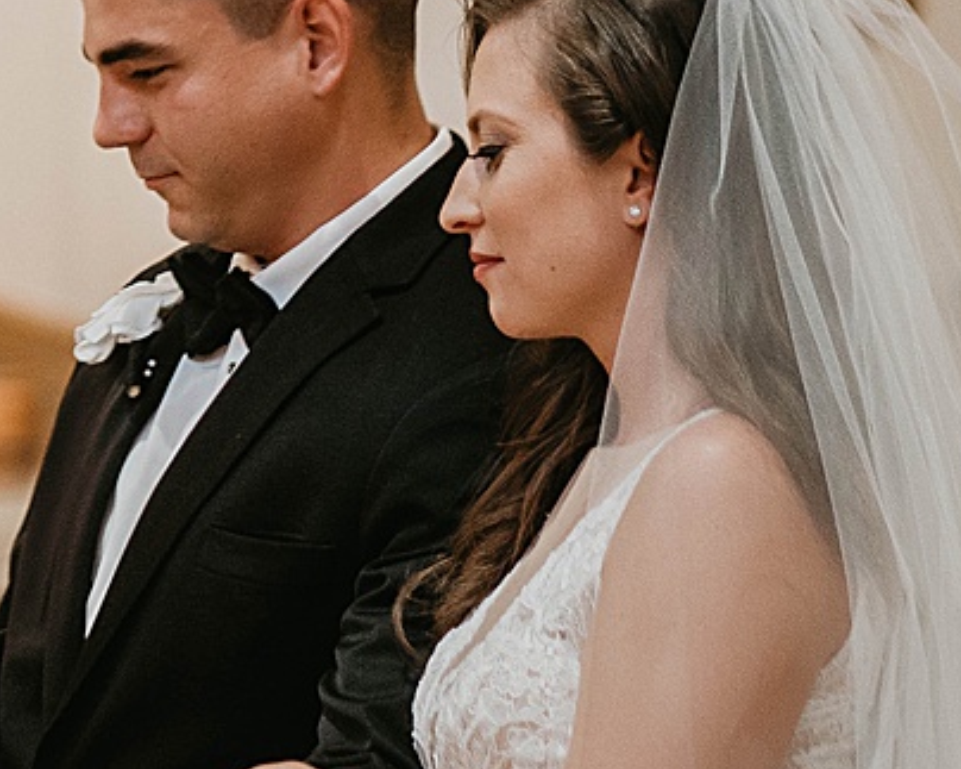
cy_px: 27
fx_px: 8985
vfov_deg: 4.9
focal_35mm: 316
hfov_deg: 6.0
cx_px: -554
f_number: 1.8
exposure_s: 1/125
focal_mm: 85
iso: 640
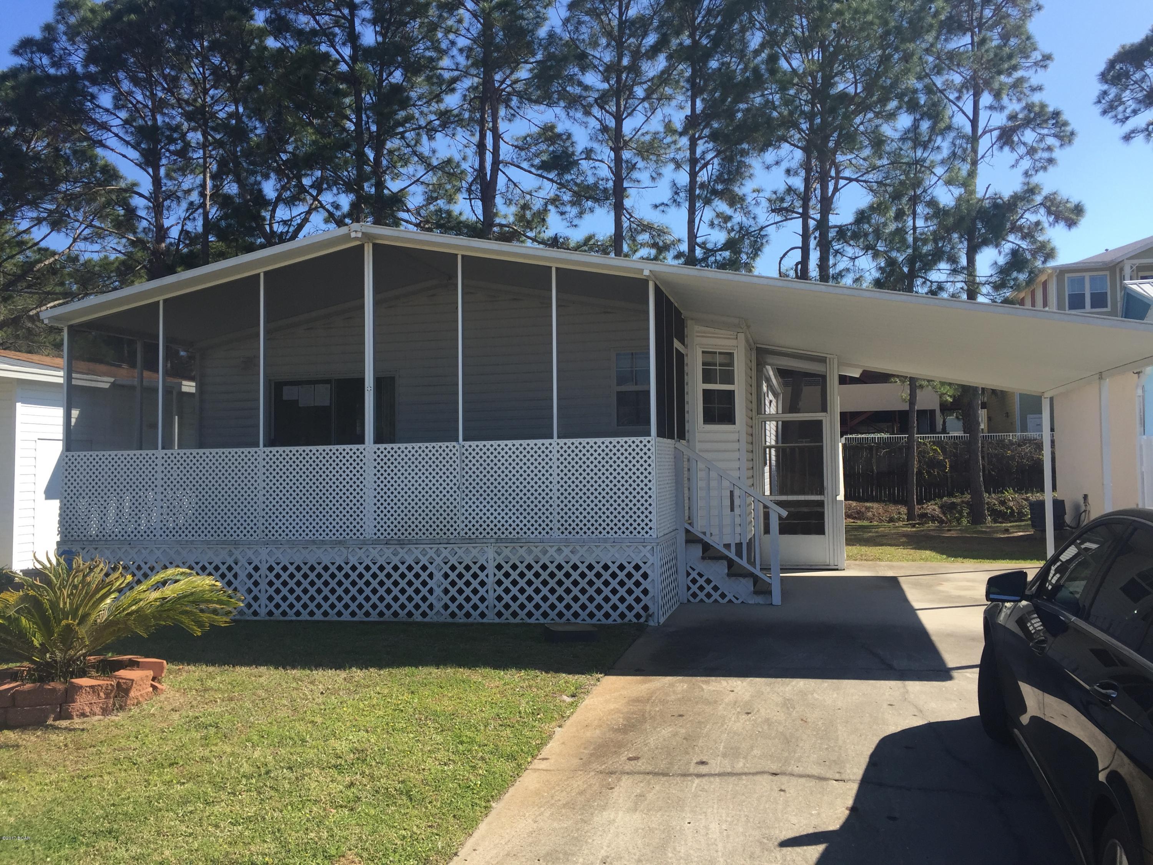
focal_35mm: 29
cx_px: 576
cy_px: 432
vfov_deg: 48.2
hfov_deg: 61.7
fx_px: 966
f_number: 2.2
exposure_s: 1/1068
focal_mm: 4.15
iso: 32
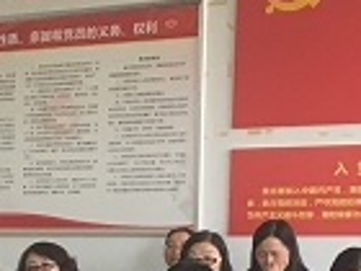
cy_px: 445
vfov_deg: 8.6
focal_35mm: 167
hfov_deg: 10.8
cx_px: -362
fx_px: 1742
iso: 40
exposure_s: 1/33
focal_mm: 4.15
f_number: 2.2
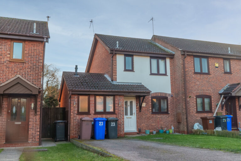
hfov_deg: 53.1
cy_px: 80
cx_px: 120
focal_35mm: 36
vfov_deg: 36.9
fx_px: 241
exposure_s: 1/100
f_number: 7.1
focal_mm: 36
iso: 400
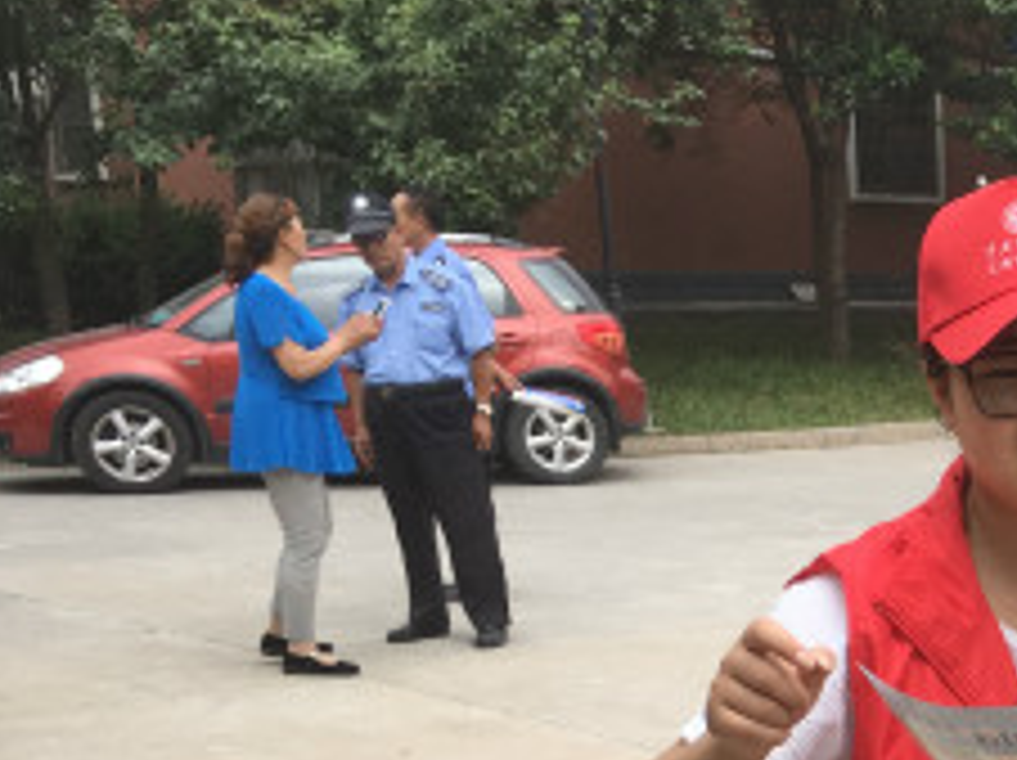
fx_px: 2260
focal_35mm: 77
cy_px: 850
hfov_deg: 22.7
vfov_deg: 18.3
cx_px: 1305
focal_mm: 4.15
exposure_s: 1/472
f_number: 2.2
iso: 25
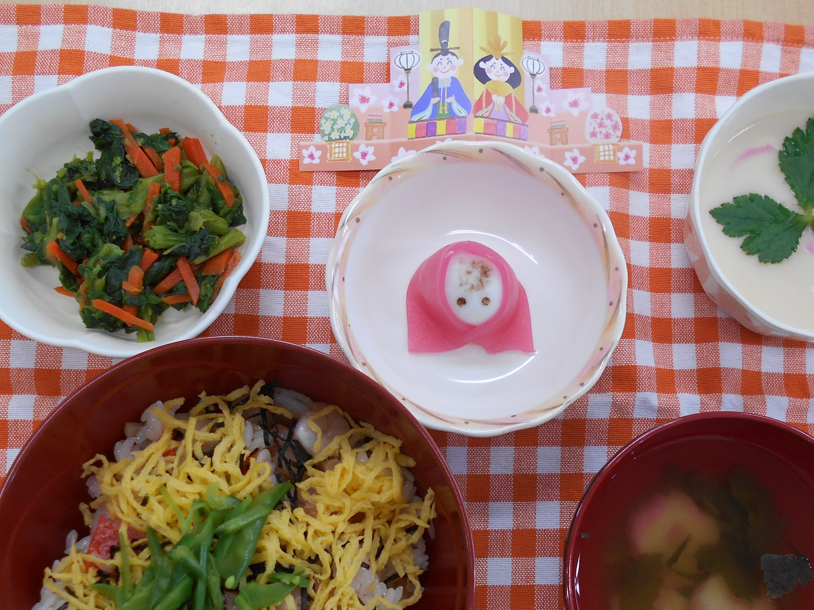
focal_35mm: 36
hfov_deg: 51.2
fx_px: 847
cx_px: 455
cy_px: 418
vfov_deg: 39.1
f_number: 3.2
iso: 110
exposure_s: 1/30
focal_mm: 4.6
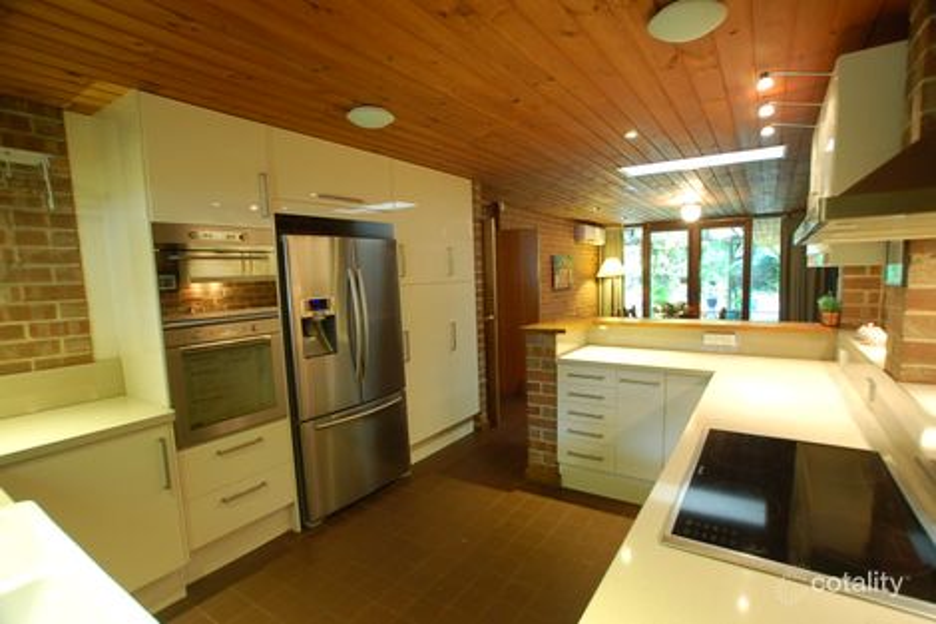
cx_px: 468
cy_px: 312
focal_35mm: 16
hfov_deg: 95.0
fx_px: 429
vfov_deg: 72.0
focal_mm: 11
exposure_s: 1/3
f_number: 4.5
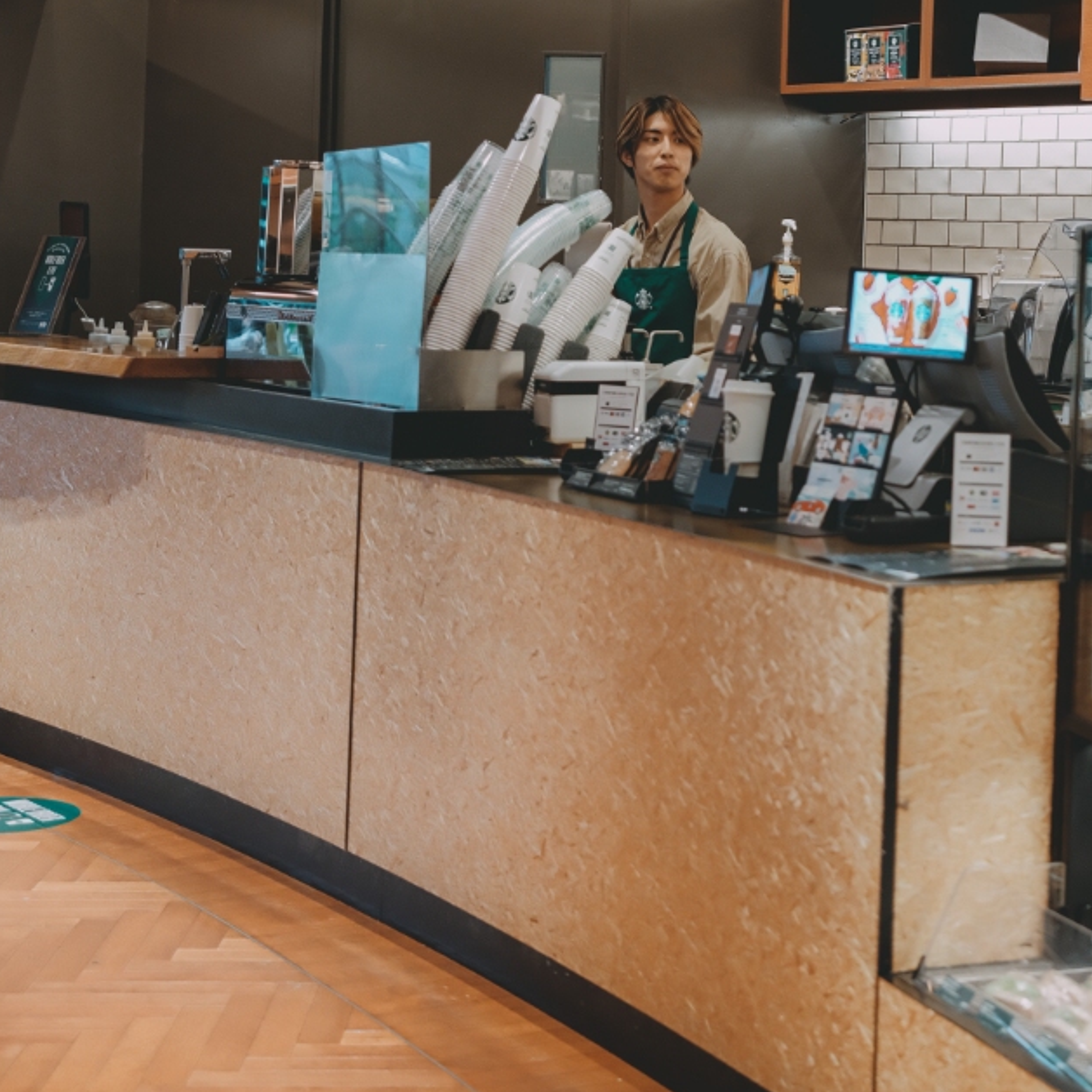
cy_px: 205
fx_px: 2712
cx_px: 862
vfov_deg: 22.4
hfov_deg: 22.5
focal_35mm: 76
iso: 800
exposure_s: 1/80
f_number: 2.8
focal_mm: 45
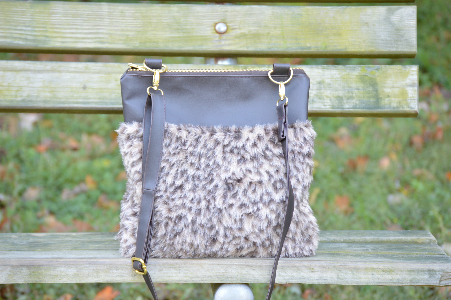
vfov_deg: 9.6
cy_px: 150
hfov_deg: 14.4
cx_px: 226
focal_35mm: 142
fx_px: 1784
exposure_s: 1/50
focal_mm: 95
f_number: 4.5
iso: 400
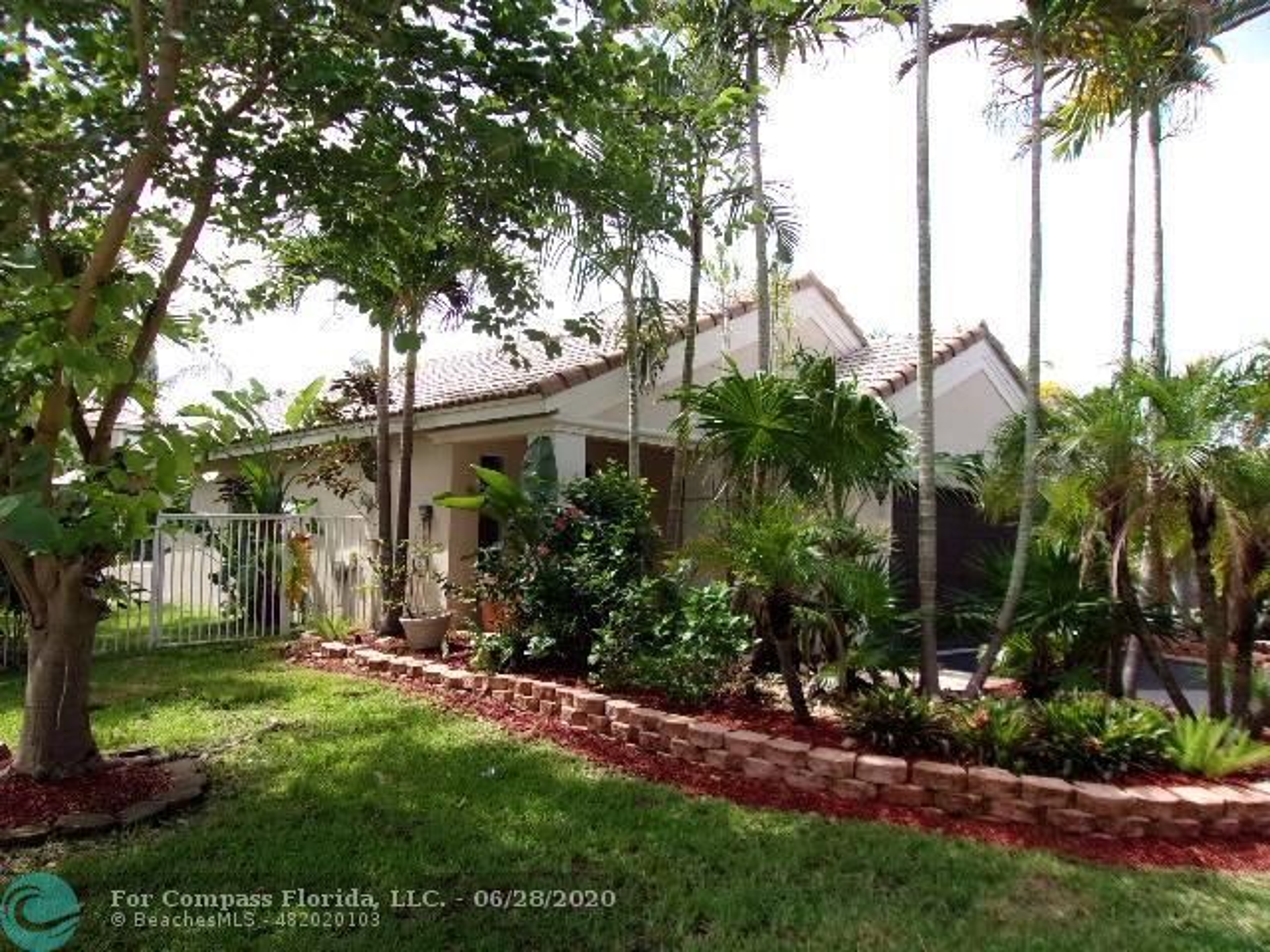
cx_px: 635
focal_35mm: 27
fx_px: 991
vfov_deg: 51.4
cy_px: 476
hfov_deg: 65.3
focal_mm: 4.9
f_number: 10.4
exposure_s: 1/110
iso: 200
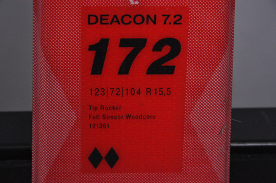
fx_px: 1206
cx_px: 138
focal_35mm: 158
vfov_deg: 8.7
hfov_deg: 13.1
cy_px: 92
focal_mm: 105
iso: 3200
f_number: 9.5
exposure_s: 1/125
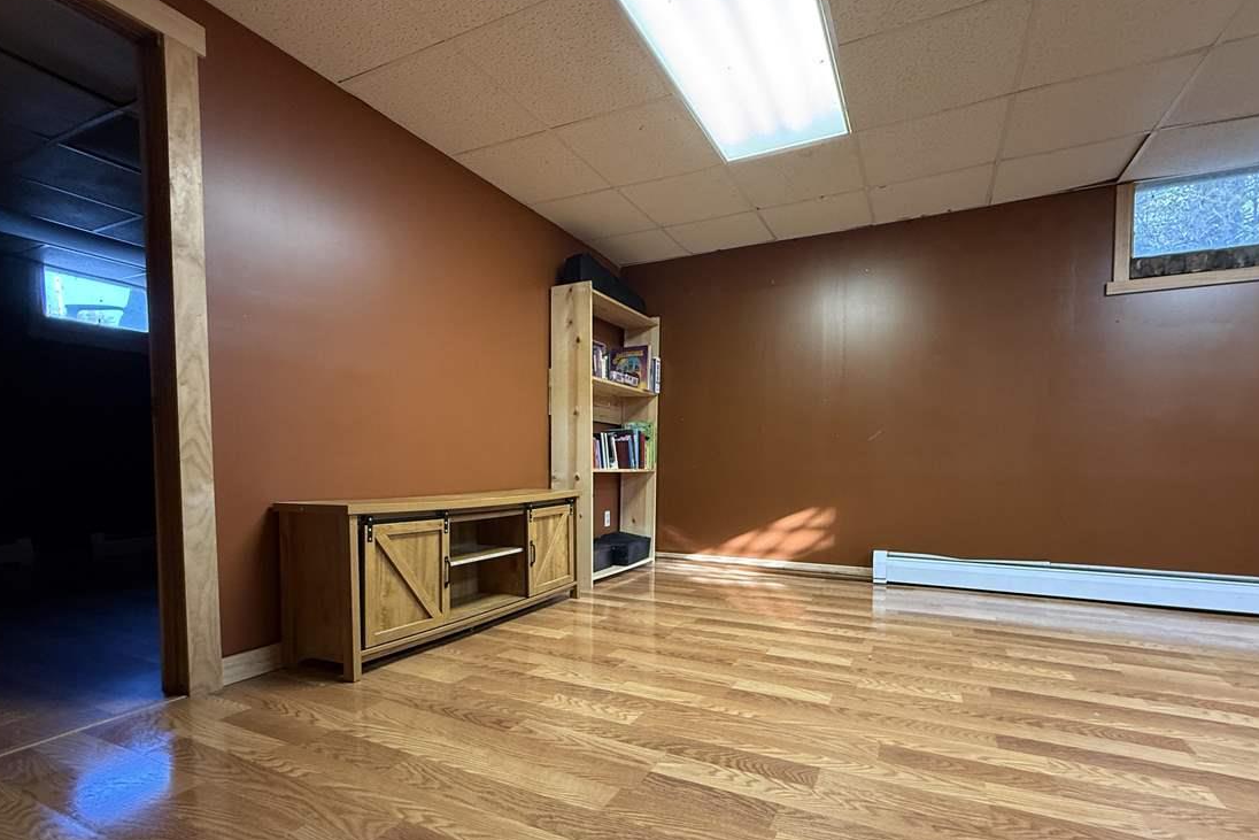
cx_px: 647
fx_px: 595
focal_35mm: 17
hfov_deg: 93.2
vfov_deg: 69.8
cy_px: 498
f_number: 2.2
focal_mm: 2.22
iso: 320
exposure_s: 1/60
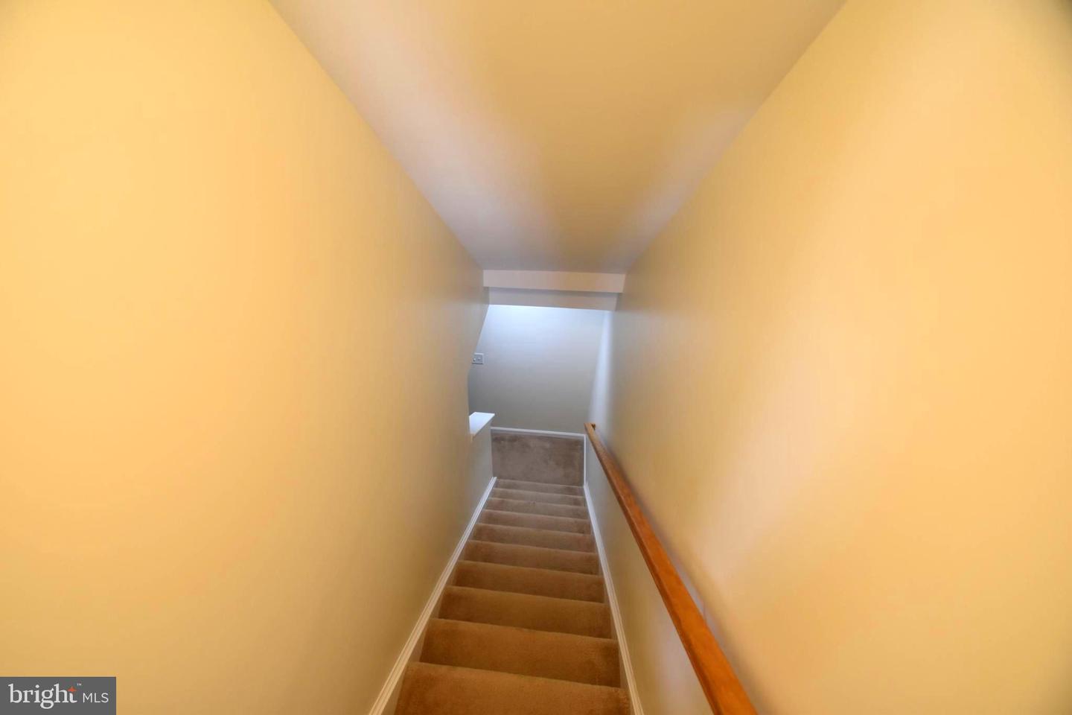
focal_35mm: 15
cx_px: 536
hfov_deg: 100.4
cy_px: 358
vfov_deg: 77.3
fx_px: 447
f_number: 4
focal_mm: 10
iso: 500
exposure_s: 1/60
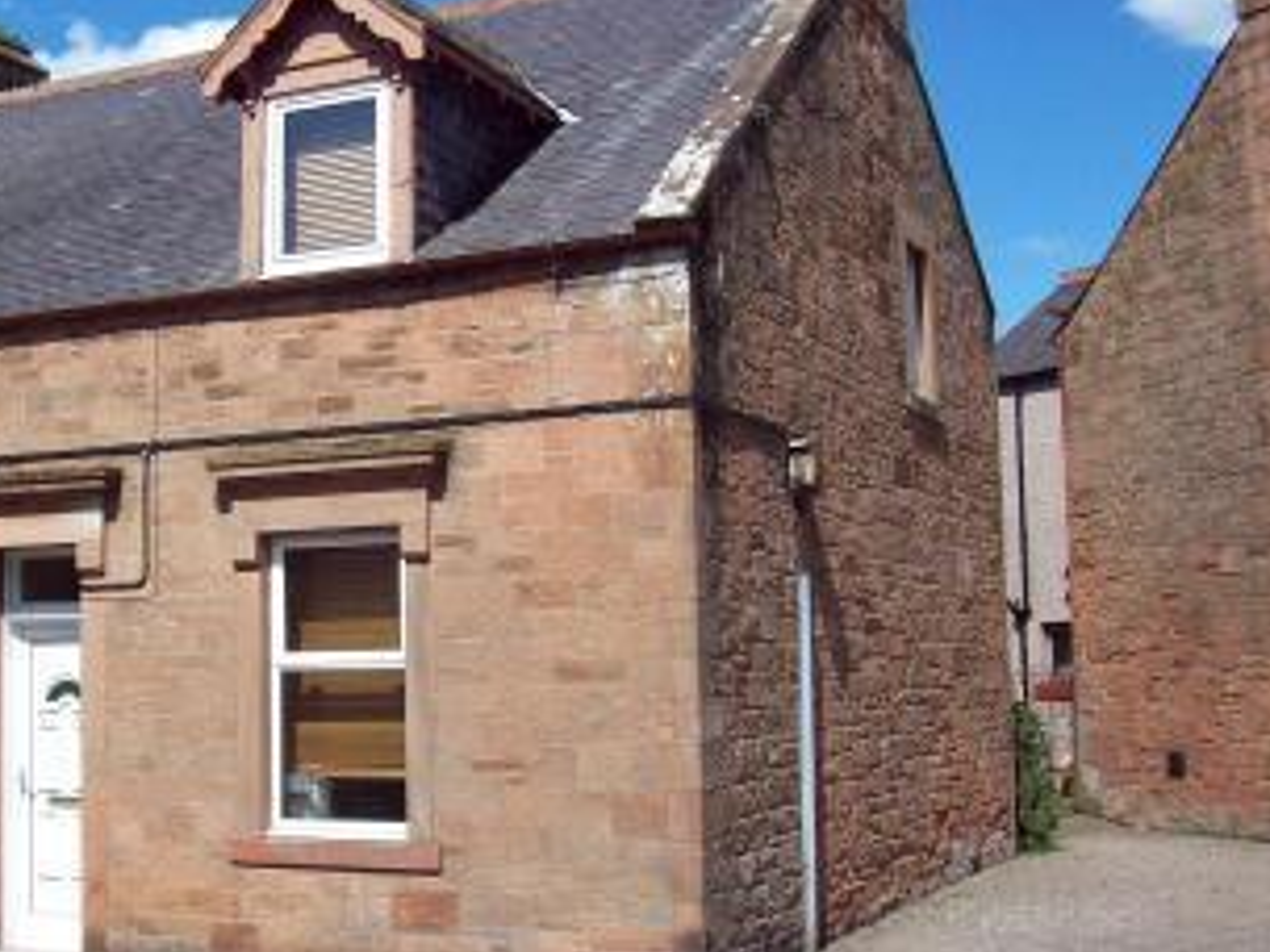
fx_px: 1944
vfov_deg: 27.5
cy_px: 426
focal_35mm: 53
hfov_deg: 35.6
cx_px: 372
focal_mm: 6
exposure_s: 1/584
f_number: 4.8
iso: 80
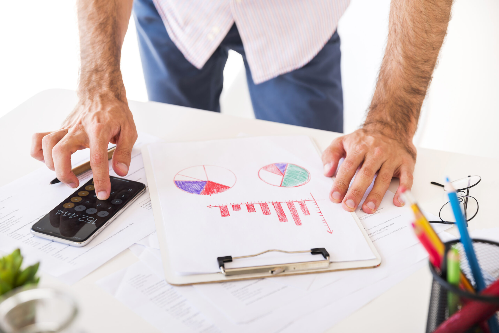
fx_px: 971
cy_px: 166
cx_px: 250
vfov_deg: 19.5
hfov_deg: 28.8
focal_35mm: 70
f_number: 3.5
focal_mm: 70
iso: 80
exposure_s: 1/160
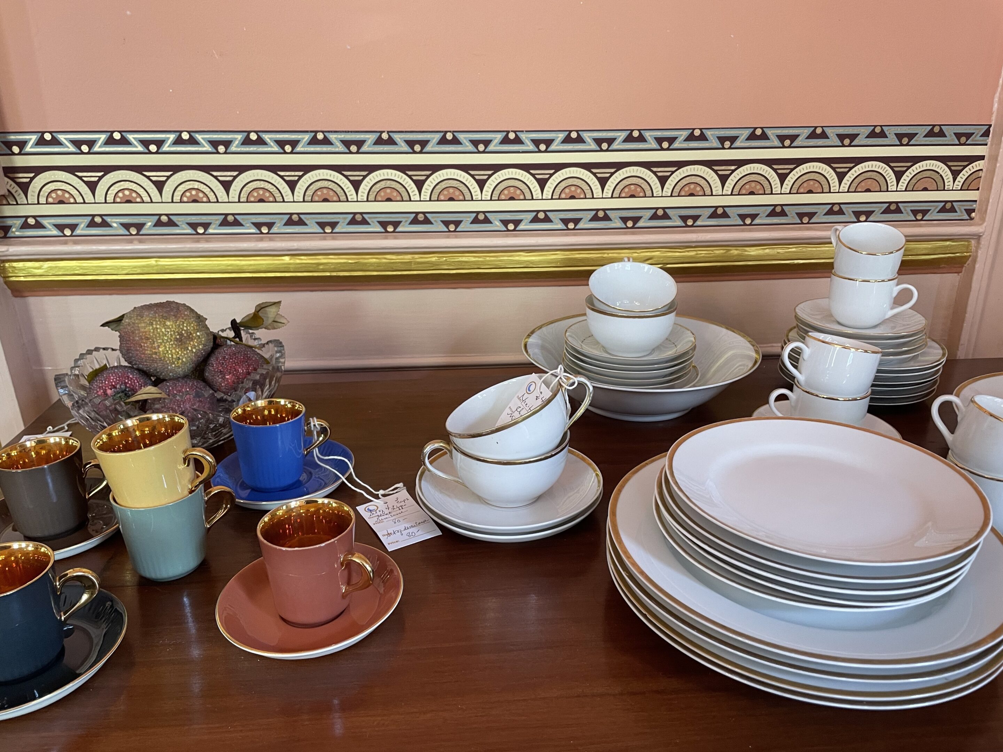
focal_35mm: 26
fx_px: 753
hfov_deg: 67.3
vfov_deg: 53.1
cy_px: 376
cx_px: 502
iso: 160
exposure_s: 1/60
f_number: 1.6
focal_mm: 4.2
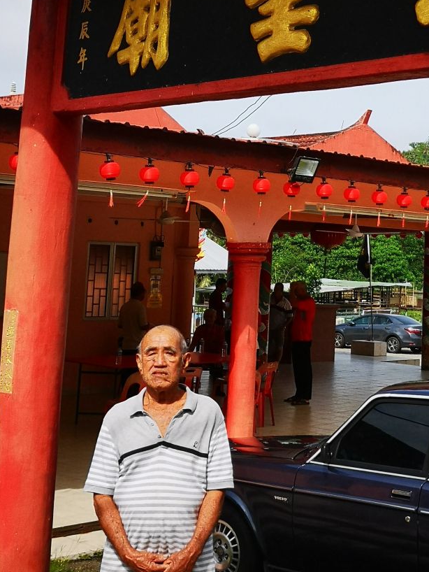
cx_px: 344
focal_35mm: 66
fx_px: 1090
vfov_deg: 28.8
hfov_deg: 22.0
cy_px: 123
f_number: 1.8
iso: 50
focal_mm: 5.58
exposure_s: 1/1751
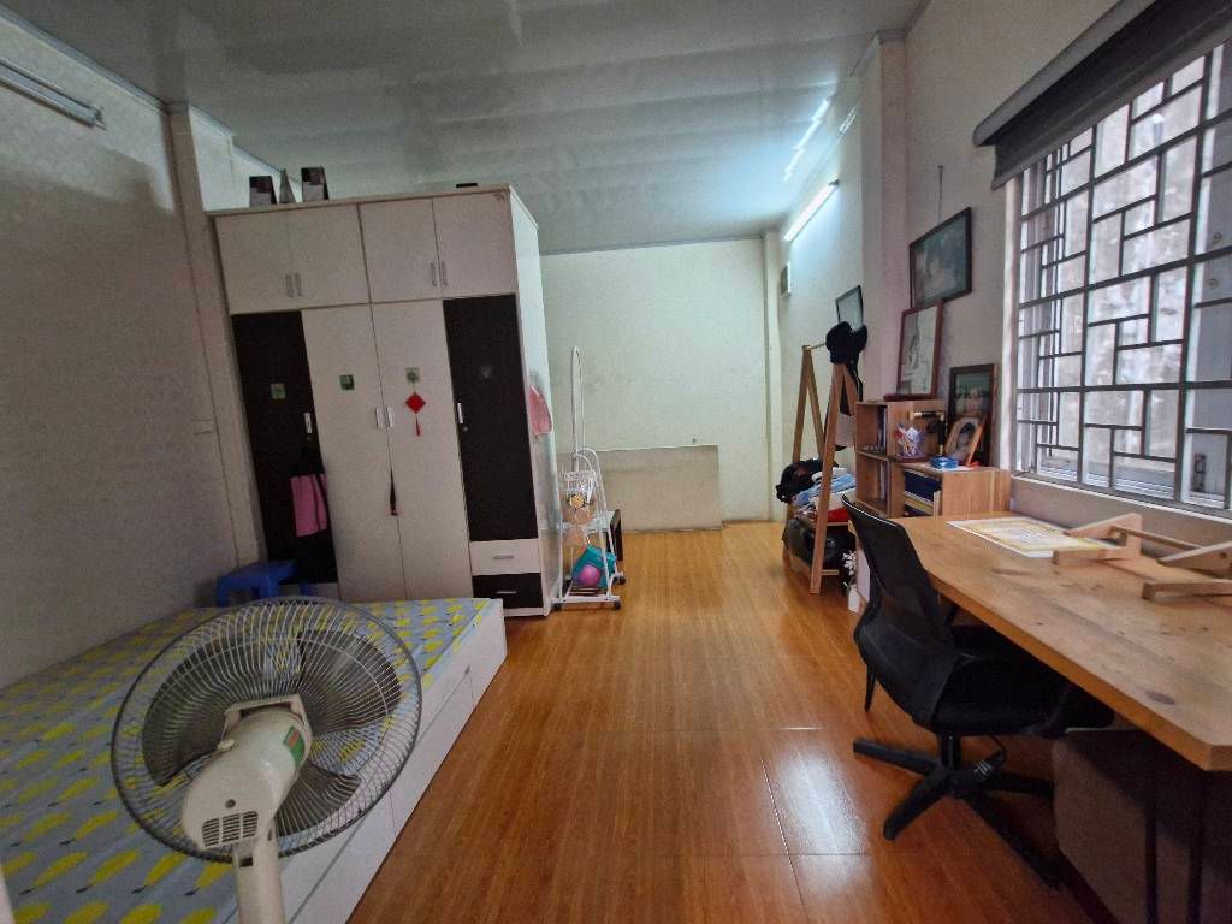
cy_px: 462
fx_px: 463
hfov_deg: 106.2
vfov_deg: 89.9
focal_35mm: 13
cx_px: 616
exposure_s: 1/33
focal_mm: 1.74
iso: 500
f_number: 2.2
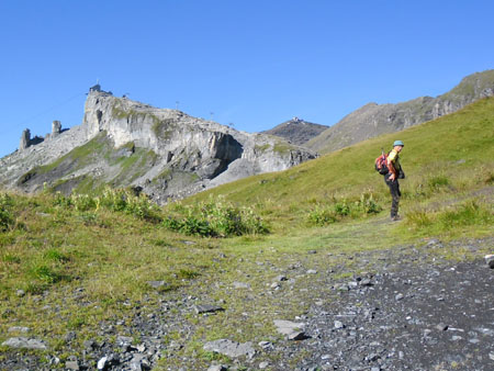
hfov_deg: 65.3
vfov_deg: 51.4
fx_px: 386
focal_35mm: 27
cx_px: 247
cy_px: 186
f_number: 3.5
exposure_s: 1/558
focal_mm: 4.9
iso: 80
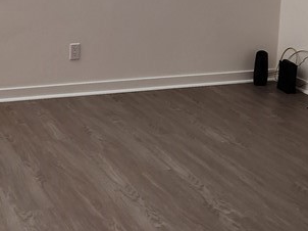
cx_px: 106
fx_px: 693
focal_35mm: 78
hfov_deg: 24.9
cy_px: 11
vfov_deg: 18.5
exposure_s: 1/120
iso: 100
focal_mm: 5.4
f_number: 1.8
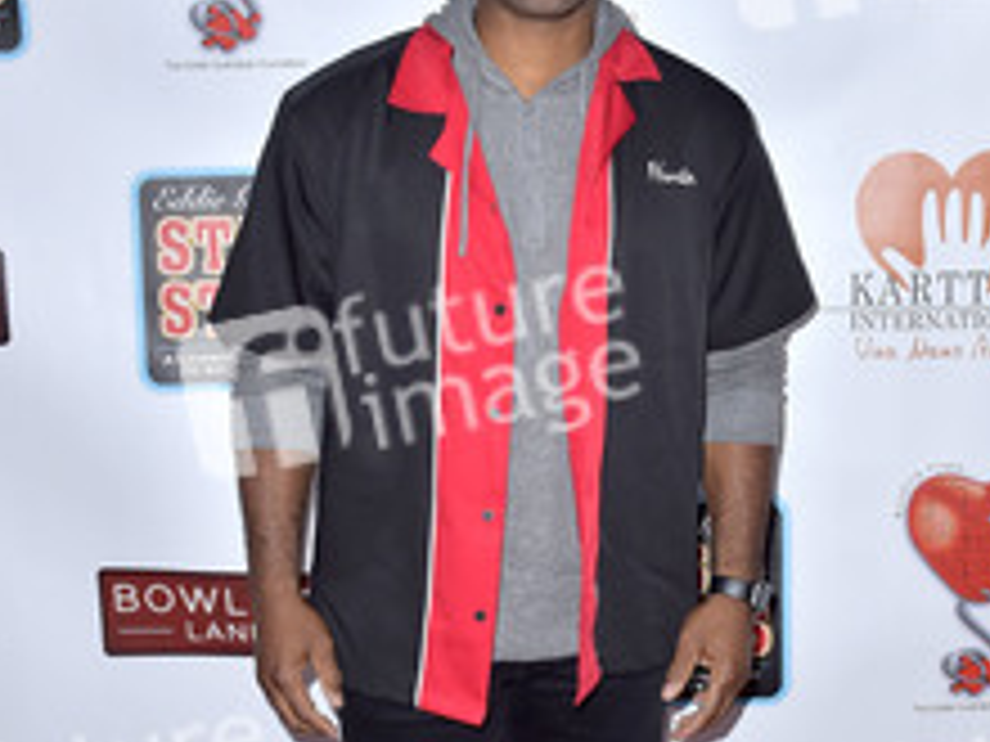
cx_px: 542
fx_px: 1602
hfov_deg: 34.3
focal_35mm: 56
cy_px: 598
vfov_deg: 25.6
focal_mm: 32
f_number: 7.1
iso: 320
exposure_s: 1/250
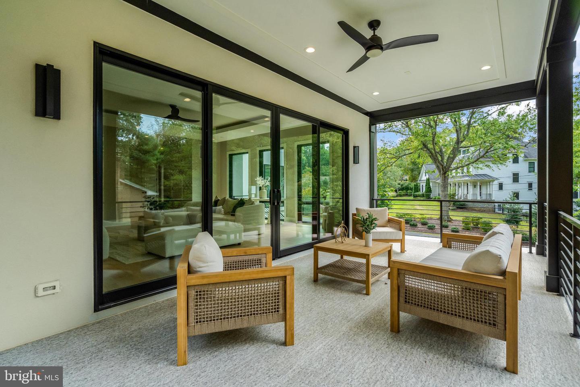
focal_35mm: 16
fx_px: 258
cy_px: 194
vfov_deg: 73.7
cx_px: 290
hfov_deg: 96.7
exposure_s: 1/320
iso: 1250
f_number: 8
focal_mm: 16
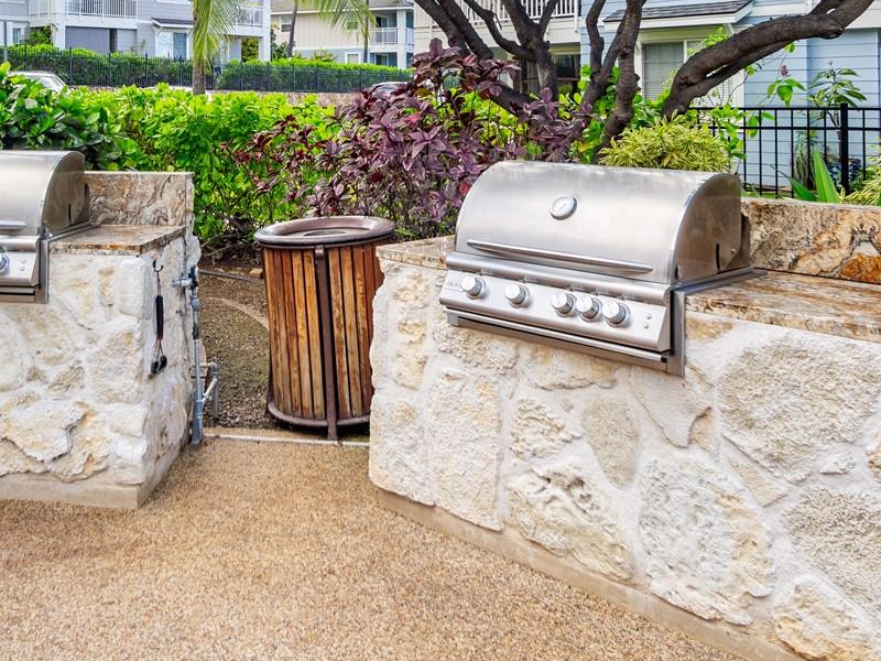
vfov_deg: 37.3
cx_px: 299
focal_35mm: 36
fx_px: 916
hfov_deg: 50.5
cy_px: 75
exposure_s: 1/4000
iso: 160
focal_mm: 9
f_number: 4
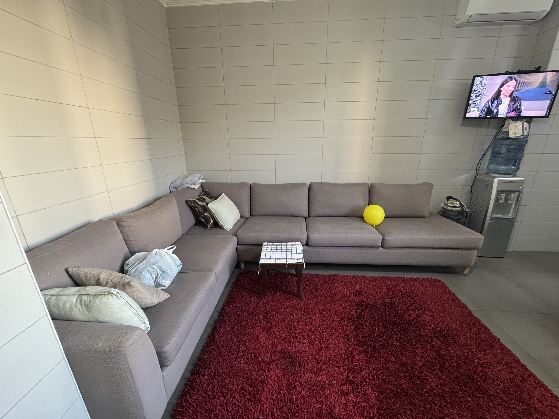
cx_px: 280
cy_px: 210
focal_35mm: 14
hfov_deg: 102.1
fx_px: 226
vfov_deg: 85.7
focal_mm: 2.22
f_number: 2.2
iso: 320
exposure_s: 1/50
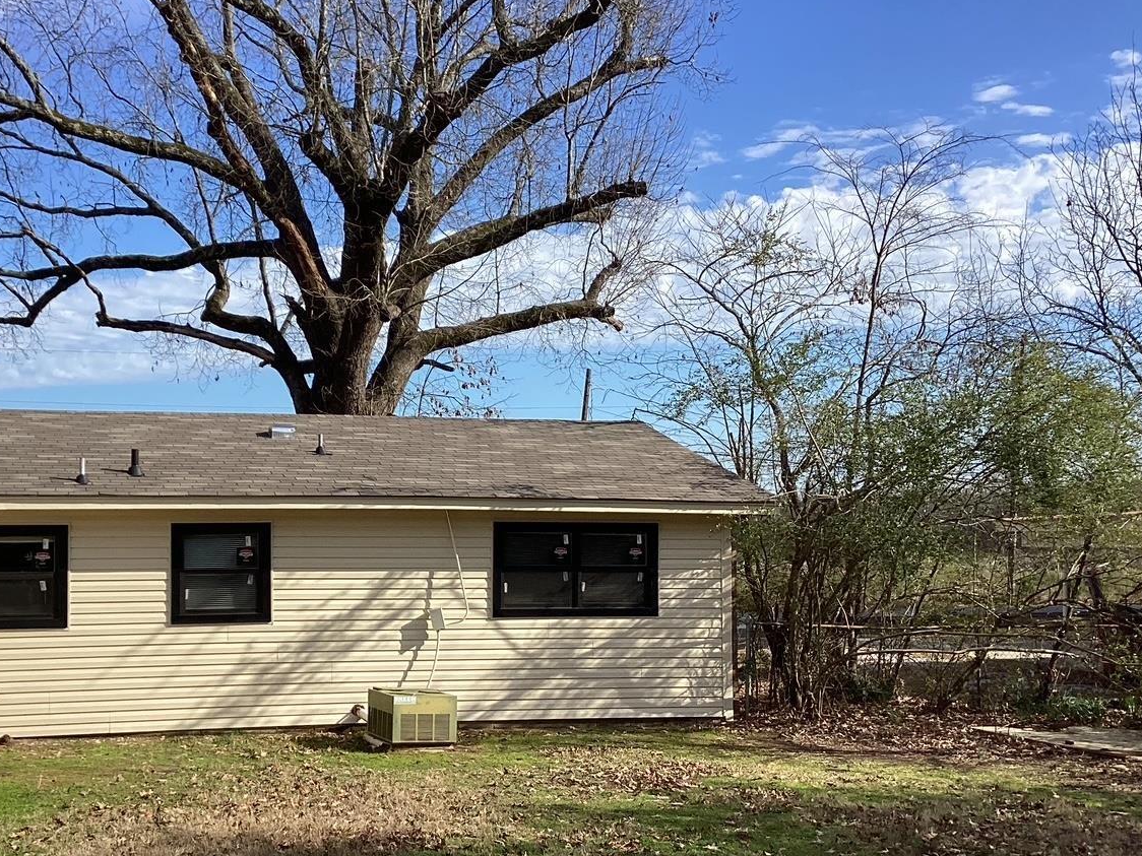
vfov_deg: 32.1
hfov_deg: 41.7
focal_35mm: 45
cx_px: 409
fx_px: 1485
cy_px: 486
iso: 25
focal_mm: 3.3
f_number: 2.4
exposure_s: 1/1359
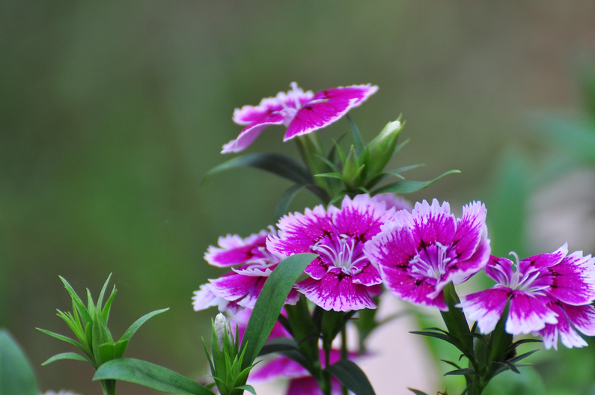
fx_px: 7973
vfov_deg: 2.8
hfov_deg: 4.3
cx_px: 356
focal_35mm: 483
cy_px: 234
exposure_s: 1/100
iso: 200
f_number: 5.6
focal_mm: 250
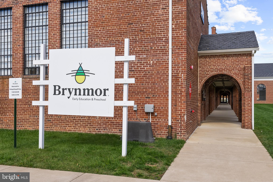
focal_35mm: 34
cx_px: 136
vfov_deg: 38.4
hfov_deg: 55.1
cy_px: 91
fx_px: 262
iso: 200
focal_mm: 34.5
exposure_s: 1/400
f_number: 8
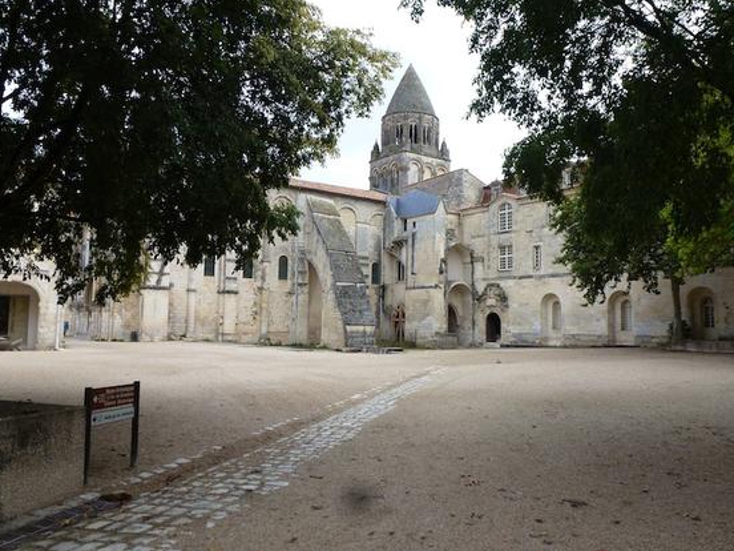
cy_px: 273
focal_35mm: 29
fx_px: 615
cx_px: 416
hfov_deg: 61.4
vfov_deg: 48.2
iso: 100
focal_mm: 4.3
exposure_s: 1/250
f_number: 4
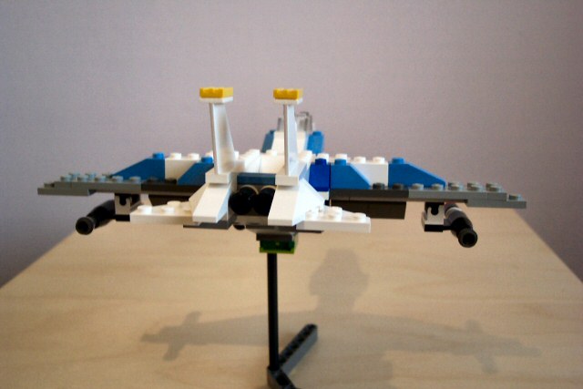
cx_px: 292
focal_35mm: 38
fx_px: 615
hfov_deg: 50.7
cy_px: 194
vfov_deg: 35.1
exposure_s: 1/30
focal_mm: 8
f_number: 2.8
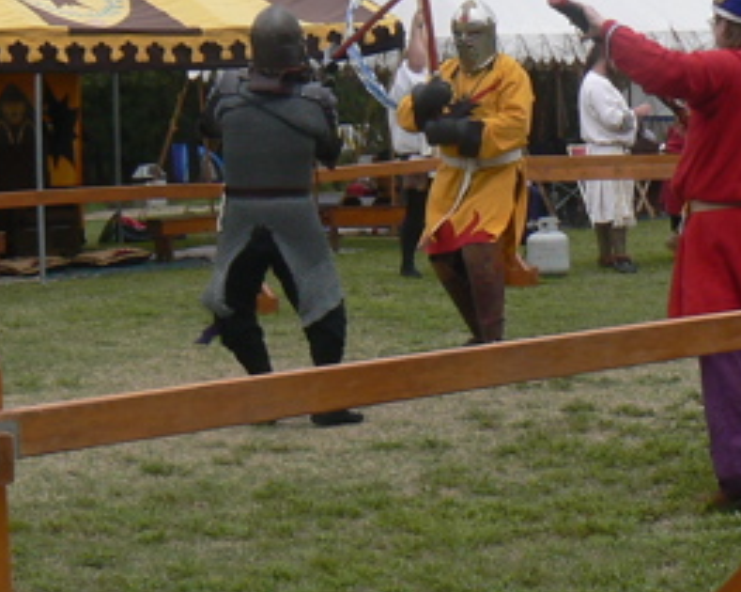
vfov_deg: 14.3
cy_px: 164
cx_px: 431
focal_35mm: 107
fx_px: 2345
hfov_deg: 17.9
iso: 80
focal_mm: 6
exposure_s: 1/250
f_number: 5.6
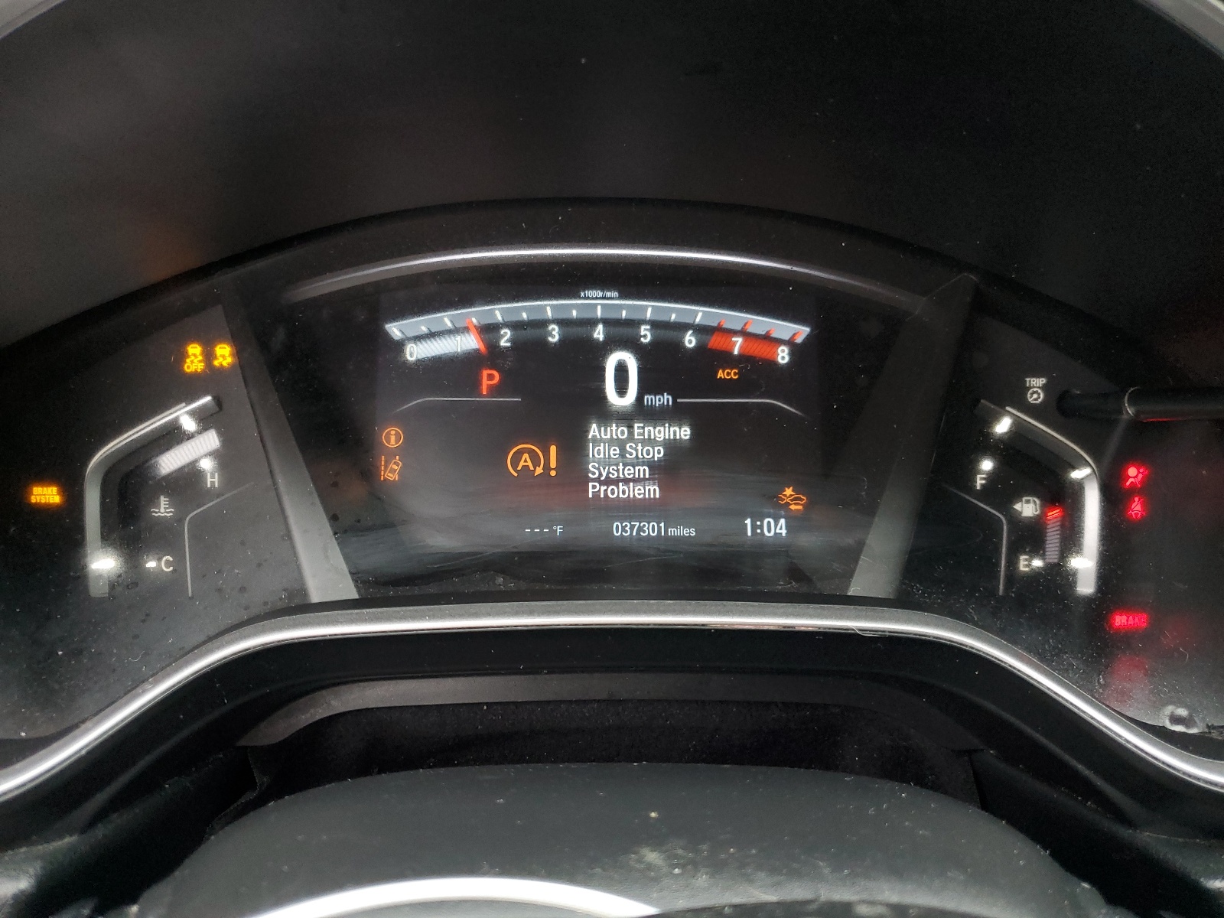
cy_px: 459
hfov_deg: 67.3
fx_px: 919
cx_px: 612
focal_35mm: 26
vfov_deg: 53.1
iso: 134
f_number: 1.5
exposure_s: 1/60.2
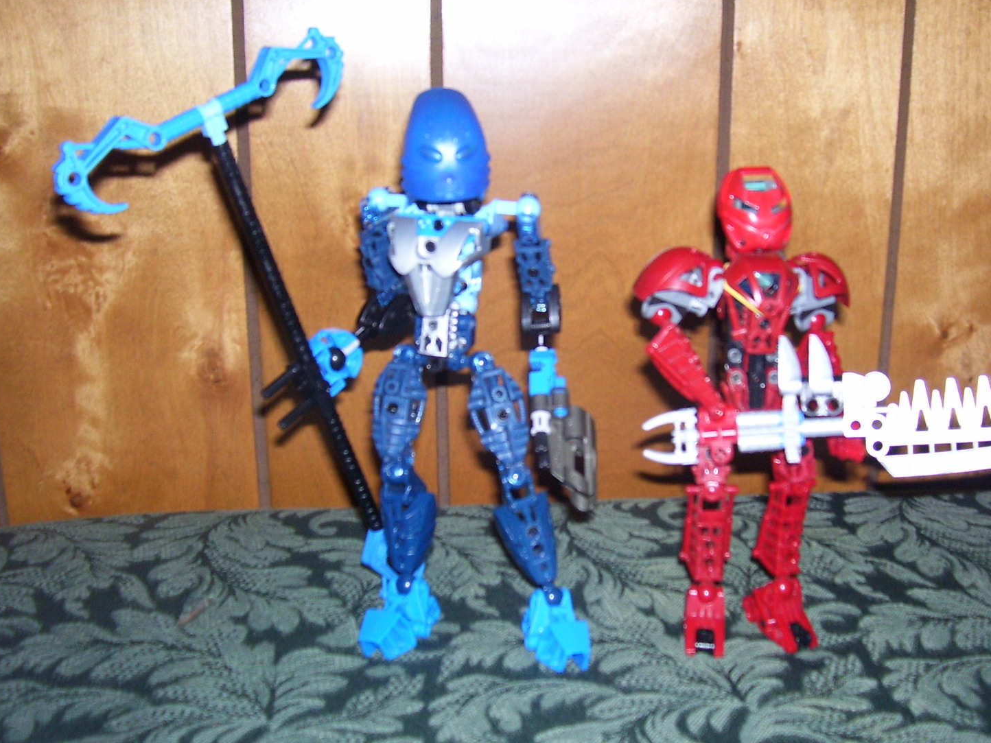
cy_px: 340
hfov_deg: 47.8
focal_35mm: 39
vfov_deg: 36.8
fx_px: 1117
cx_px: 549
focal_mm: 5.6
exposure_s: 1/60
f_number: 2.7
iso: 125
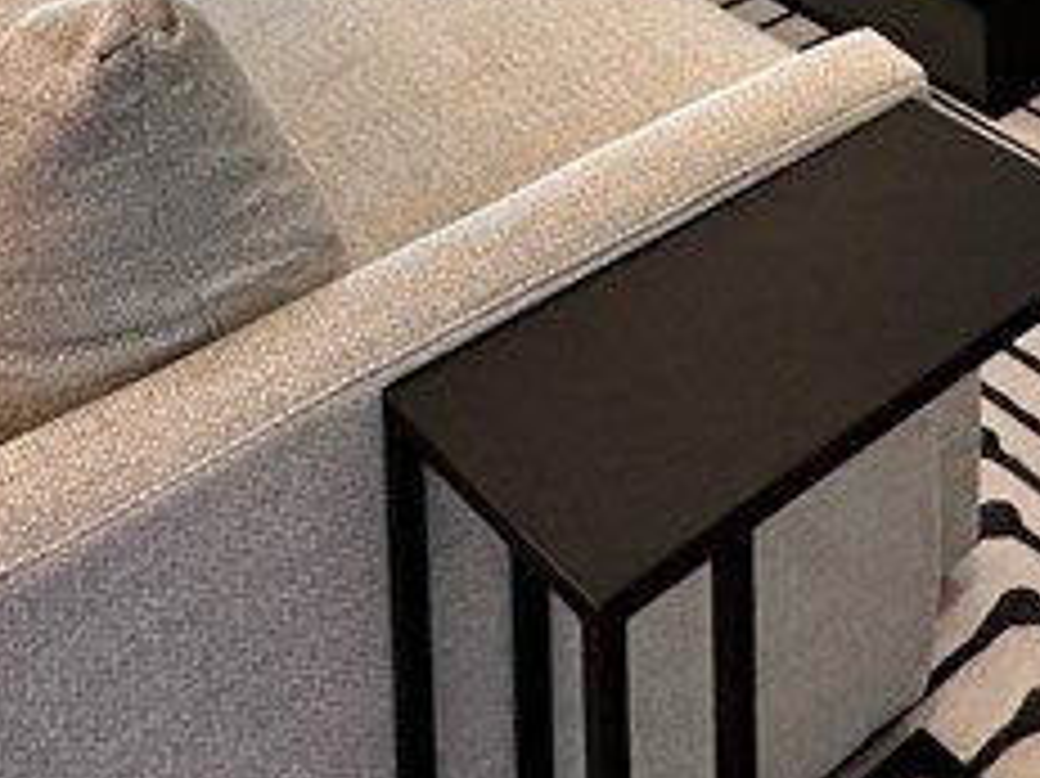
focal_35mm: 62
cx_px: 918
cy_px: -751
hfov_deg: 30.0
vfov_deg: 17.4
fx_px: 1862
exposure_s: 1/120
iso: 250
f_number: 2.2
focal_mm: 2.22
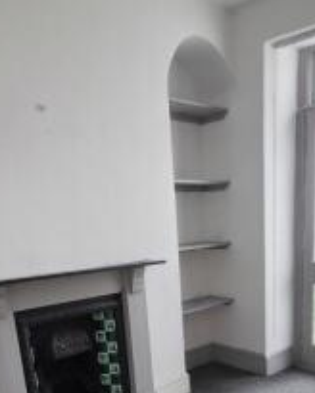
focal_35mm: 36
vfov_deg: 46.2
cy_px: 342
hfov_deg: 40.8
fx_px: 420
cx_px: 201
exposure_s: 1/50.3
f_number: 1.9
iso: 80
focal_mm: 2.2
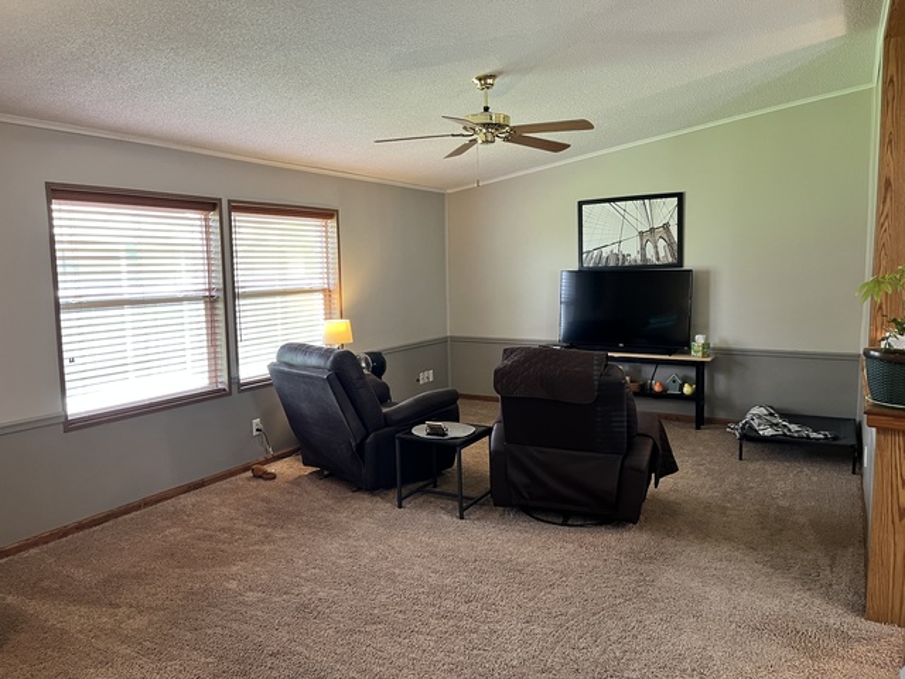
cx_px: 452
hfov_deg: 67.3
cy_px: 340
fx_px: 680
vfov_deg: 53.1
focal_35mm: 26
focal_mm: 5.1
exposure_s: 1/60
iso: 200
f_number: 1.6
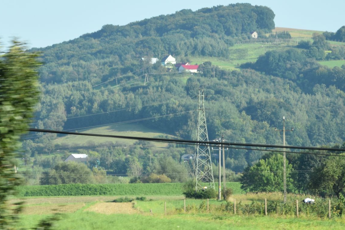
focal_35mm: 242
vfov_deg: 5.7
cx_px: 132
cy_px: 42
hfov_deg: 8.5
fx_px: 2319
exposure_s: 1/250
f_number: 8
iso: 280
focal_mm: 90
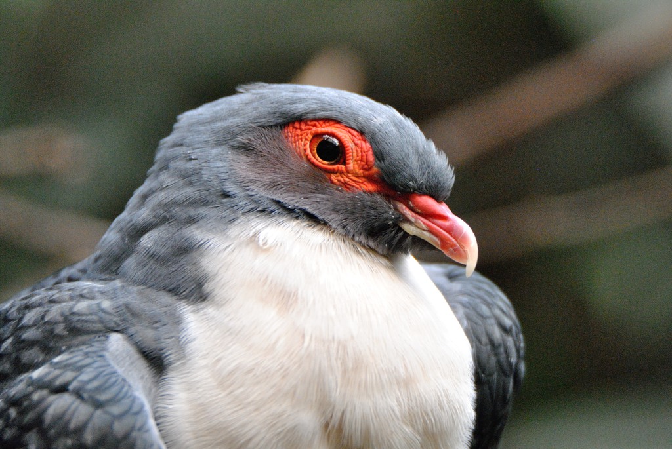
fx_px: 16816
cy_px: 224
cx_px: 336
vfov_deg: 1.5
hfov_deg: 2.3
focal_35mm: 900
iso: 1600
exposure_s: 1/80
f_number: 6.3
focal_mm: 600
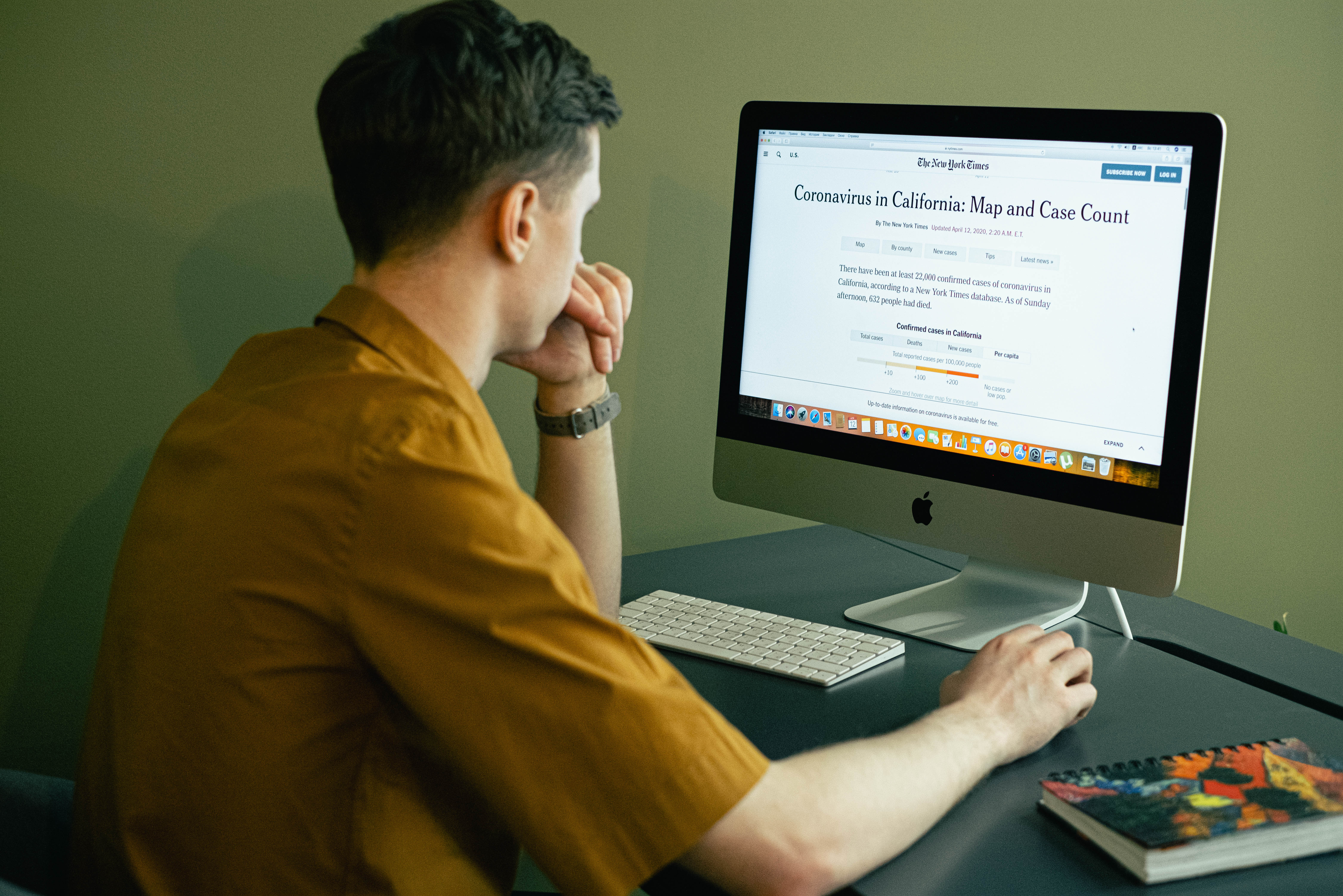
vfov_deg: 25.5
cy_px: 448
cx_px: 672
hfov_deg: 37.5
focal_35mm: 53
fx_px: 1977
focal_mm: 35
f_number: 2.5
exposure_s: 1/80
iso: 1000
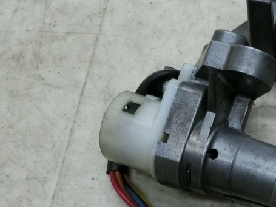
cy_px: 218
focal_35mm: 66
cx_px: 293
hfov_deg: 27.3
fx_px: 526
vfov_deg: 21.3
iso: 400
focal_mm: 4.5
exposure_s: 1/125
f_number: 3.5
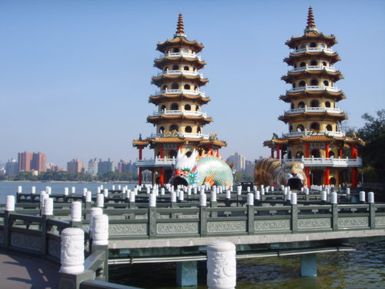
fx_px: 434
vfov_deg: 36.8
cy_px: 144
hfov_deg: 47.9
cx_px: 192
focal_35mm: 39
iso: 50
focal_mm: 6.6
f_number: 6.3
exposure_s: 1/350
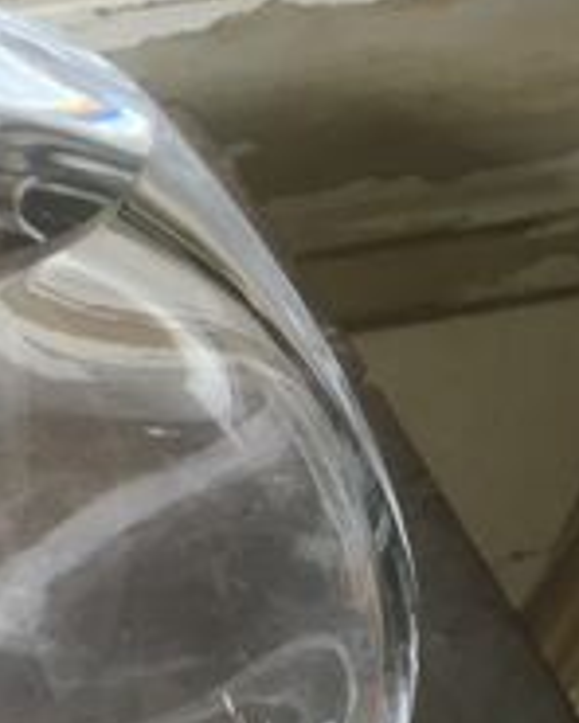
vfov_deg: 20.0
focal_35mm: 92
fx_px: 1971
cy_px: 774
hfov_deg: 14.3
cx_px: -524
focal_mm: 4.15
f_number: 2.2
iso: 80
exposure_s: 1/33
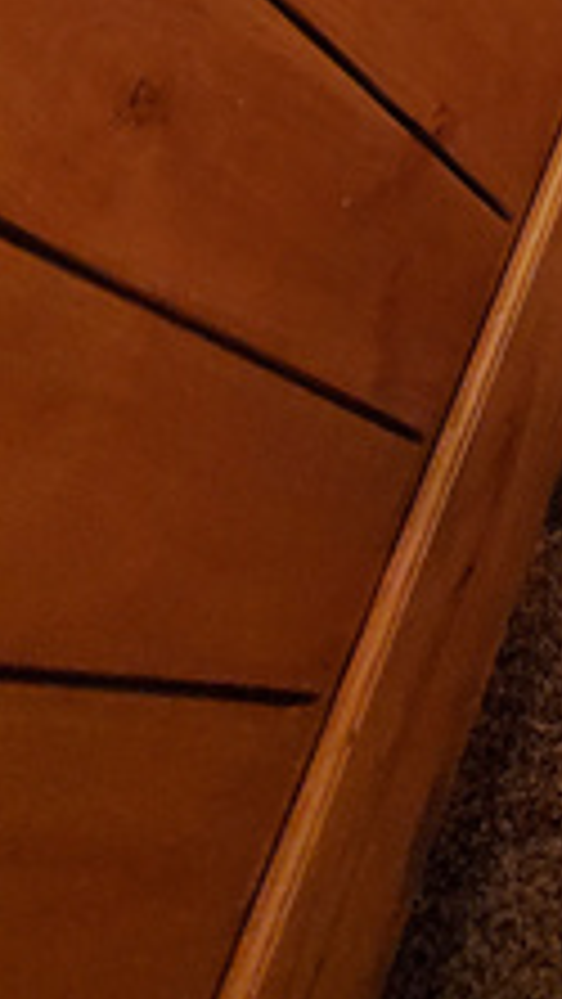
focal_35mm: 49
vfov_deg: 24.4
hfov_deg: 18.1
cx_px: 1075
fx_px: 1297
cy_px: -693
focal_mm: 1.8
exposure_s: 1/60
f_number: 2.2
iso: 500
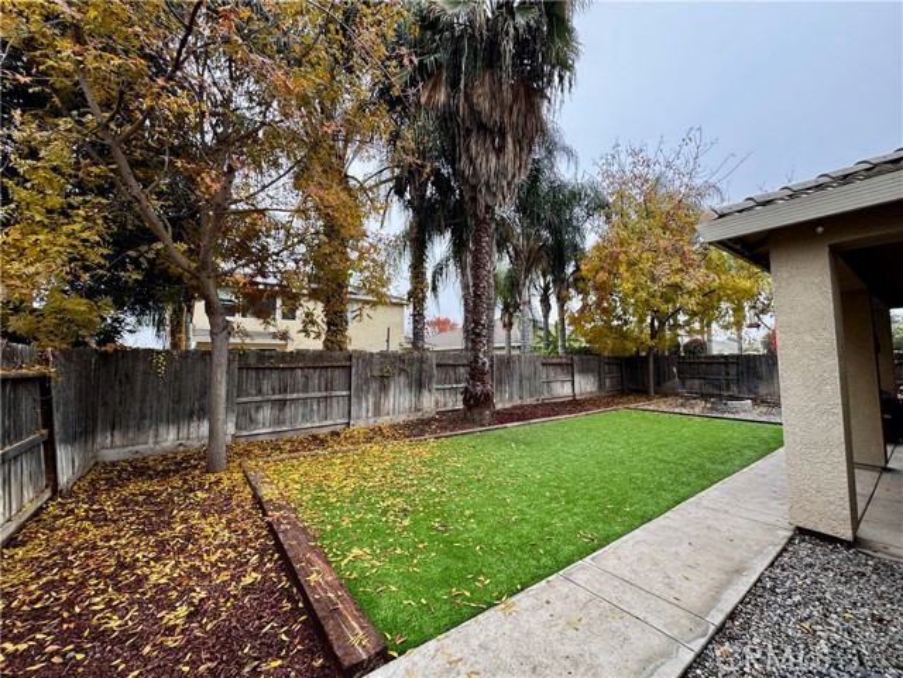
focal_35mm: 14
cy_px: 339
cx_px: 452
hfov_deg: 102.1
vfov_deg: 85.7
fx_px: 365
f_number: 2.2
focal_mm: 2.22
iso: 40
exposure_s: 1/151
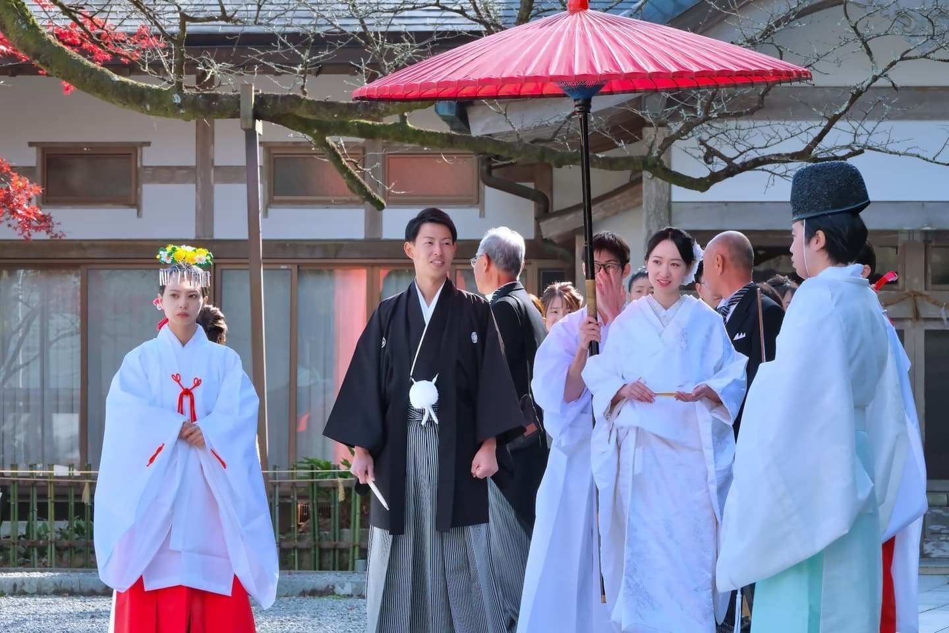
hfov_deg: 12.0
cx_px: 474
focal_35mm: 171
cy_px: 316
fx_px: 4507
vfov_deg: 8.0
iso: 1600
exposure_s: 1/250
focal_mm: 113.7
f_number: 10
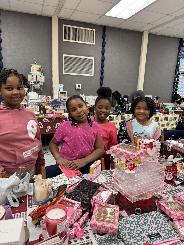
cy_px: 122
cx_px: 92
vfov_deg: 71.6
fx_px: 170
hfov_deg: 56.8
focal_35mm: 24
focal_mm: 6.76
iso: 160
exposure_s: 1/120
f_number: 1.78
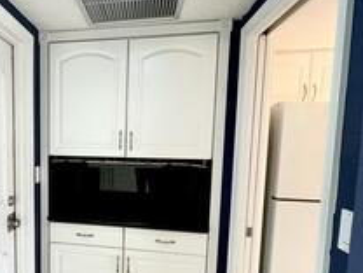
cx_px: 86
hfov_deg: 64.7
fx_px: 262
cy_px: 168
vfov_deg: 54.4
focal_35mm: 25
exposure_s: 1/120
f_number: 1.8
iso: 200
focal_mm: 1.57
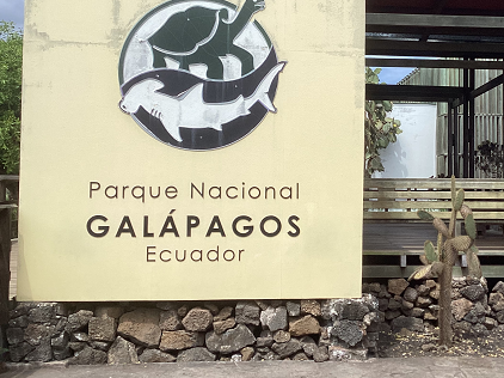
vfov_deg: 30.2
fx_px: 698
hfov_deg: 38.9
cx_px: 364
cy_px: 160
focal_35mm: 48
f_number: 2.4
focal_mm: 3.3
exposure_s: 1/1852
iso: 25
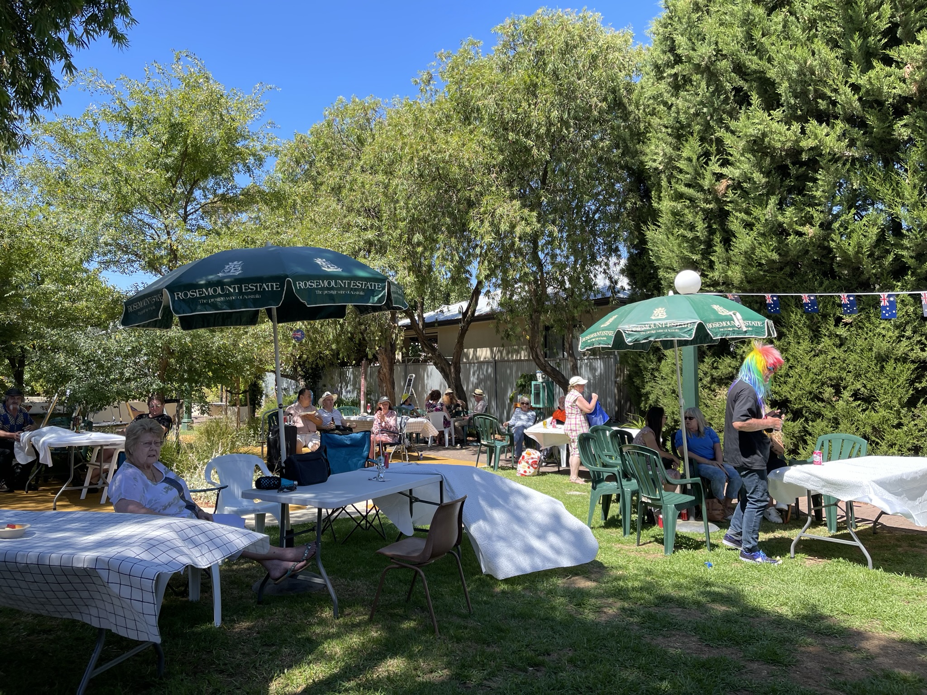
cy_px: 348
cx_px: 464
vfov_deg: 53.1
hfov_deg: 67.3
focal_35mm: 26
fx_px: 696
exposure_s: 1/1003
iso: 32
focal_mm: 5.1
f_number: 1.6
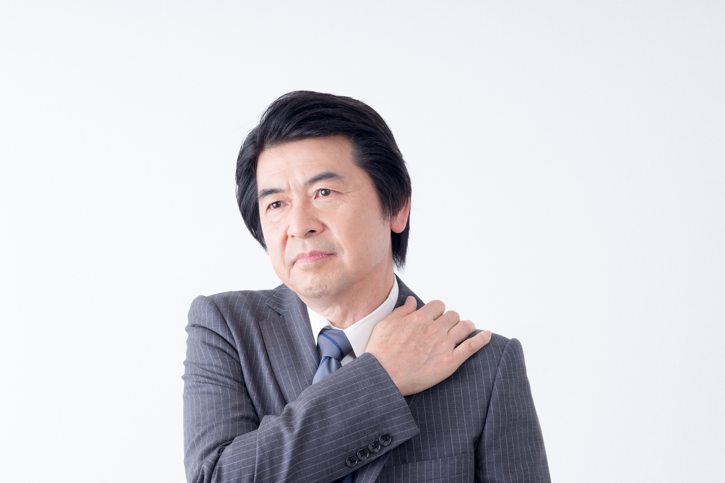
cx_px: 362
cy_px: 242
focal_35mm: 85
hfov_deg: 23.9
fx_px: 1712
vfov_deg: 16.1
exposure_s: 1/125
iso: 100
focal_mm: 85
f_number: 9
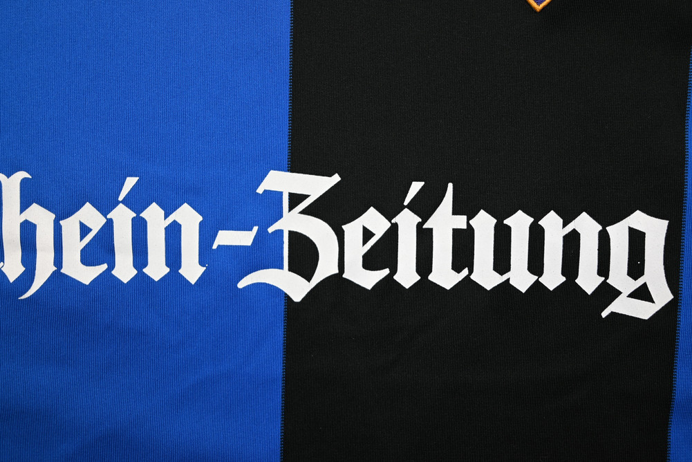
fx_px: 654
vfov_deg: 38.9
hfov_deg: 55.8
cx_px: 346
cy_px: 231
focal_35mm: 34
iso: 200
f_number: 5
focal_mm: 34
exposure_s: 1/100
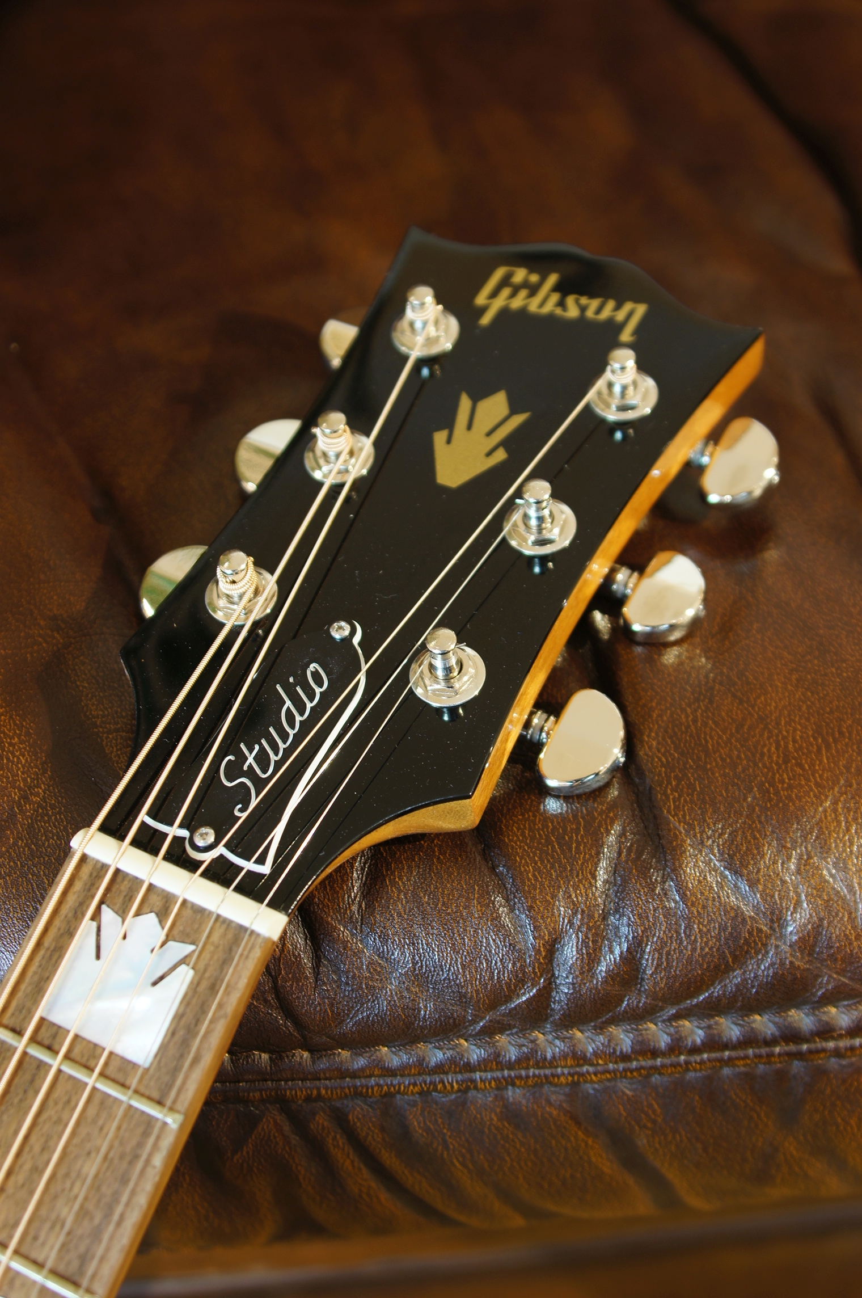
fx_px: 1890
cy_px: 649
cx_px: 431
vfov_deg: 37.9
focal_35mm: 52
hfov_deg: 25.7
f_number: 4.5
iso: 100
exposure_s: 1/4
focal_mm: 35
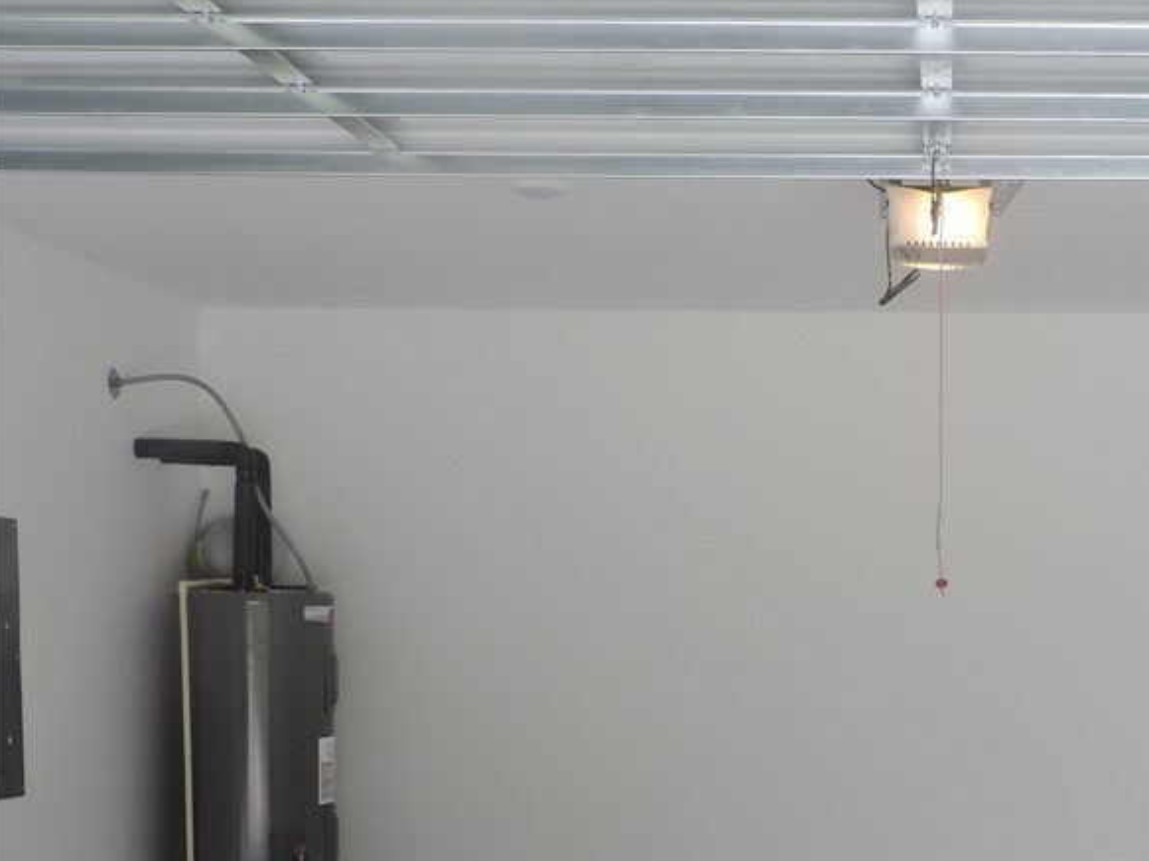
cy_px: 723
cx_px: 999
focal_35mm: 58
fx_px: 1925
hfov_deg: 31.9
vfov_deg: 24.7
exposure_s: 1/200
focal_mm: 5.9
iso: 100
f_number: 3.2
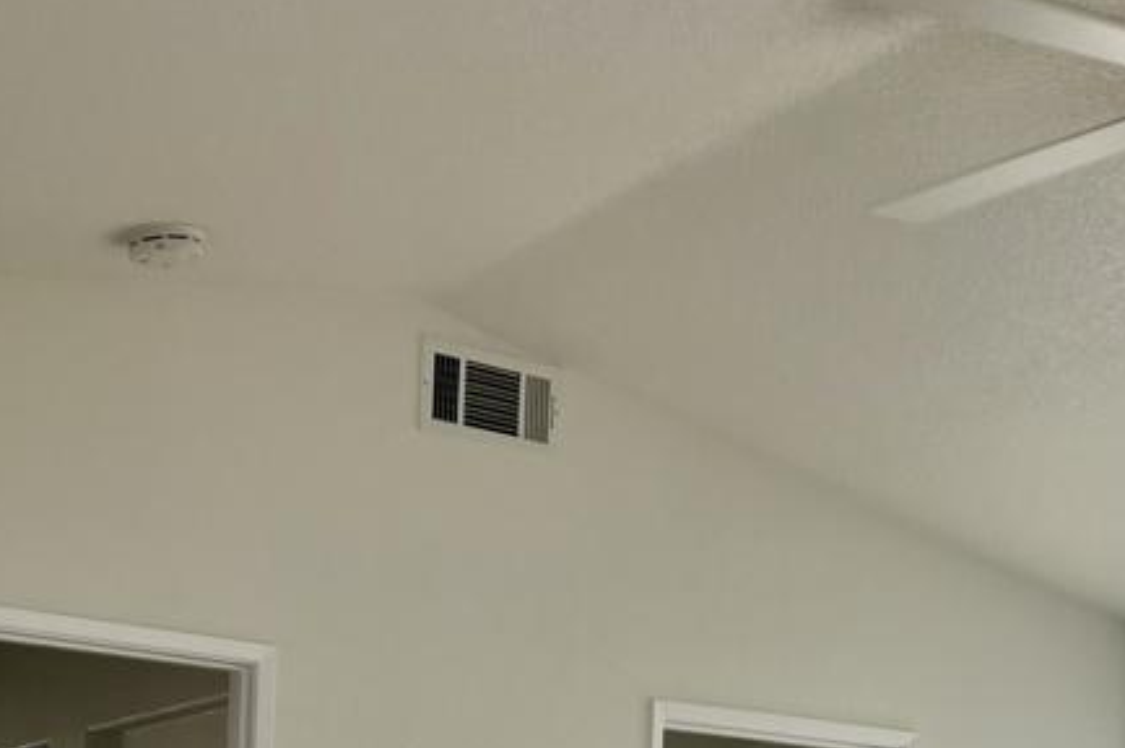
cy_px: 925
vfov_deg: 19.8
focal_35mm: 64
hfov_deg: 31.3
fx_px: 1998
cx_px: 442
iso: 50
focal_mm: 5.7
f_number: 1.5
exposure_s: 1/486
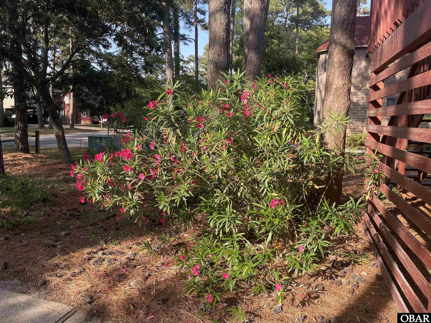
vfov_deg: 53.1
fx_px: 324
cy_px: 162
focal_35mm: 26
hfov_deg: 67.3
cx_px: 216
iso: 32
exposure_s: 1/606
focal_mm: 4.2
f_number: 1.6
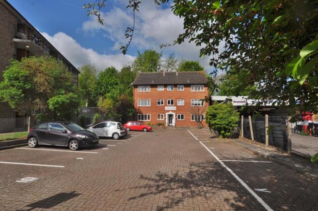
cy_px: 106
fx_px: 159
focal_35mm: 18
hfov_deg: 90.1
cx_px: 159
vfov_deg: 67.3
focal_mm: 12
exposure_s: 1/500
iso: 200
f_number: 11
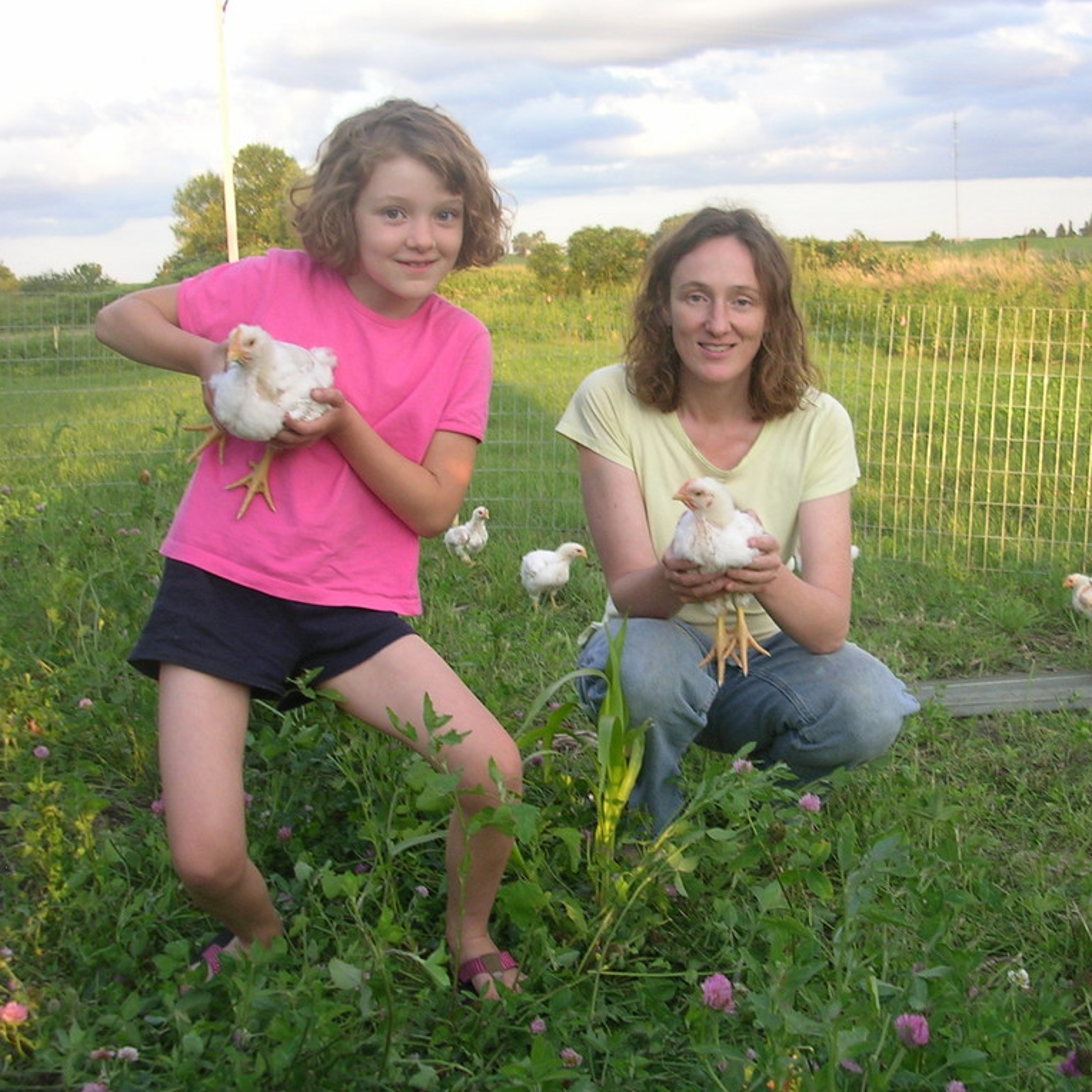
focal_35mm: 45
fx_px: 1606
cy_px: 546
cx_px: 649
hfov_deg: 37.4
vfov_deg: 37.6
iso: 50
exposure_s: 1/77.6
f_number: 2.8
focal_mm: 5.8
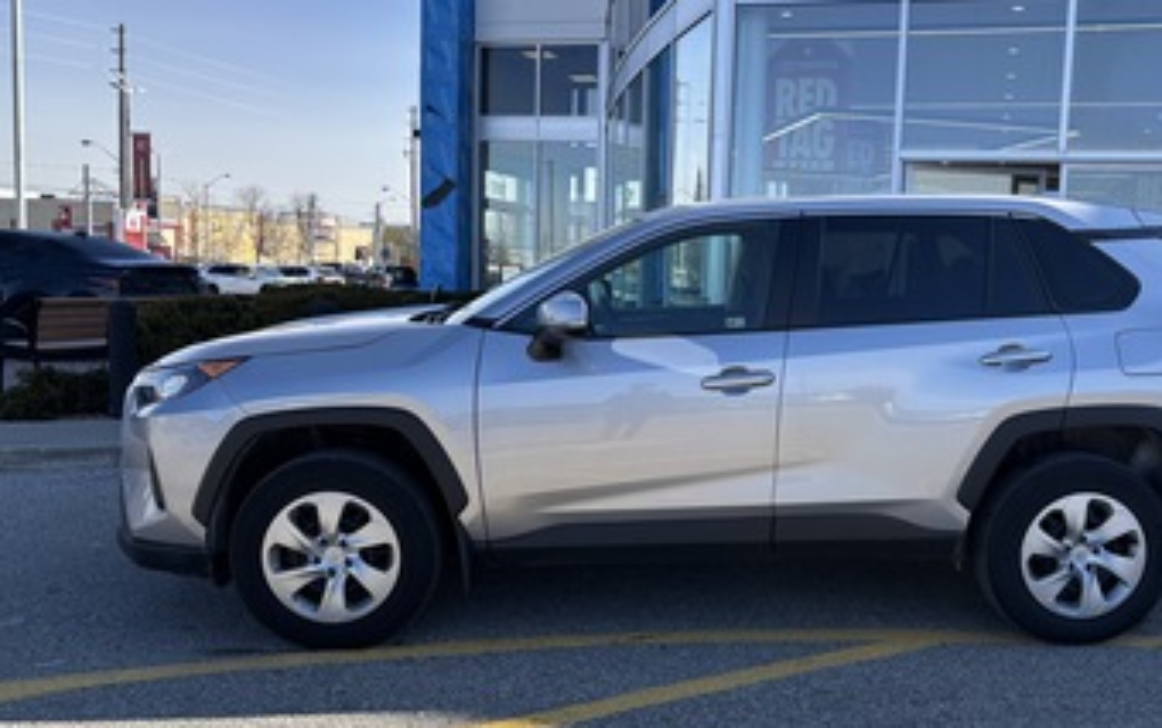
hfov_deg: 56.2
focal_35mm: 34
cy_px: 398
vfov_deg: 37.3
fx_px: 1077
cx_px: 707
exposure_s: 1/1590
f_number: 1.6
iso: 50
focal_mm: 5.96
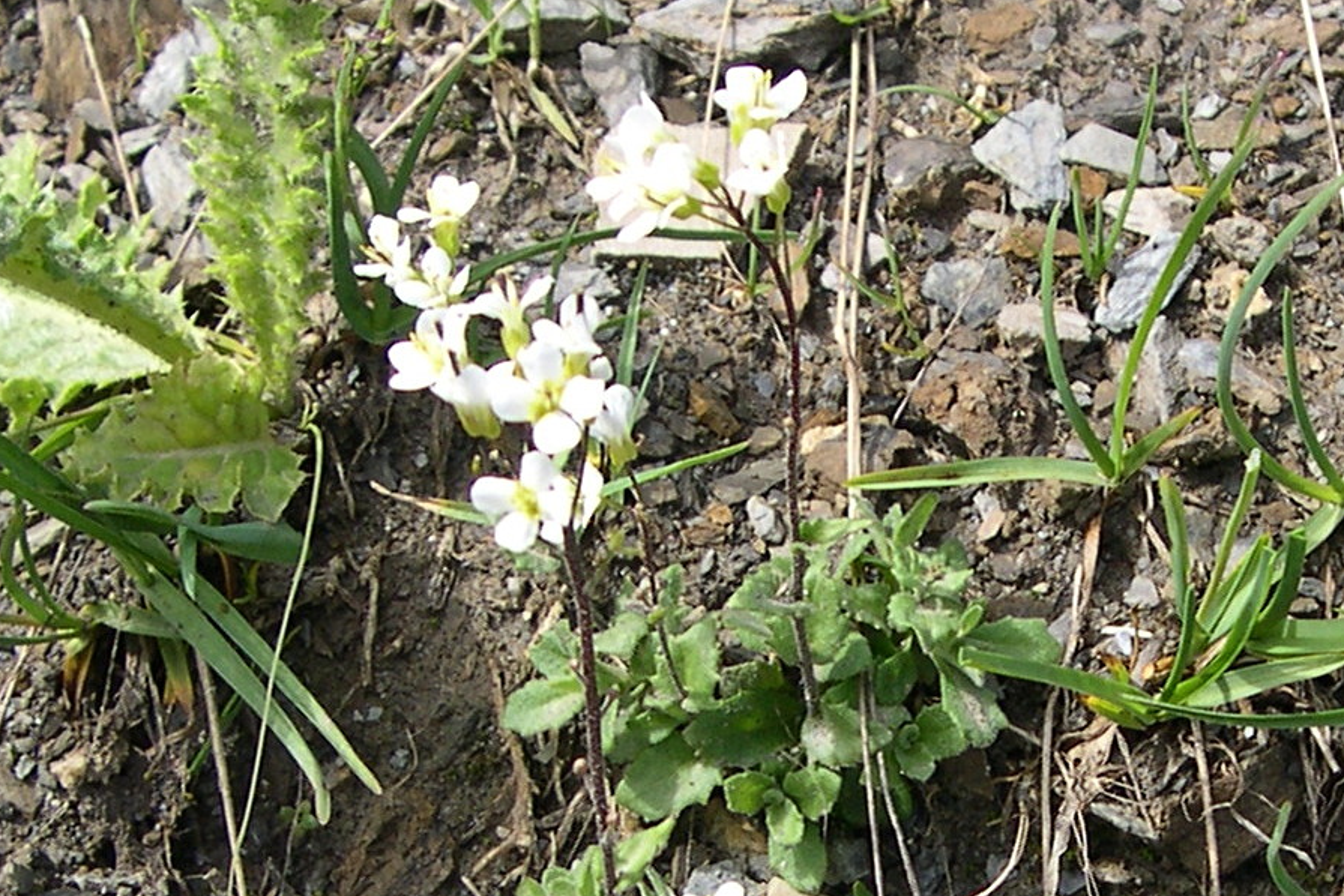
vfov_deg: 25.1
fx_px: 1979
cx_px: 671
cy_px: 714
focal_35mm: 53
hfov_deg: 37.5
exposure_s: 1/626
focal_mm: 8
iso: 100
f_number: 2.8
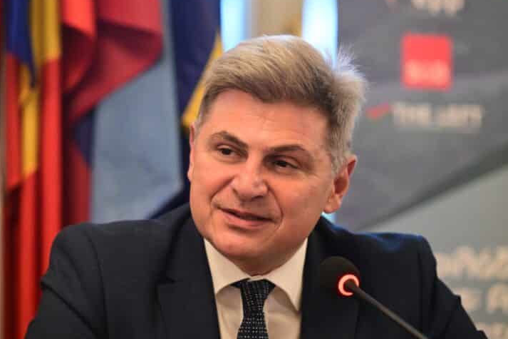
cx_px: 252
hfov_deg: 10.6
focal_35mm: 194
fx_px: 2737
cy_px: 162
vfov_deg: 7.1
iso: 8000
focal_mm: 180
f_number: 4
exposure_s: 1/160
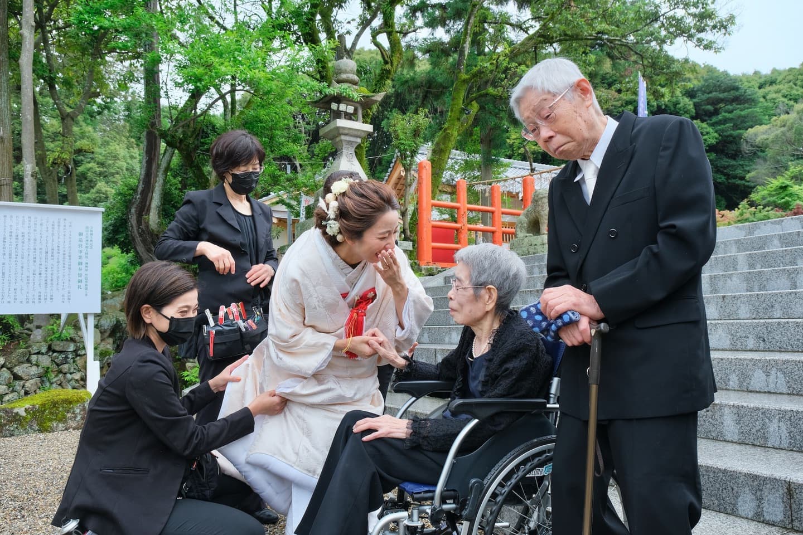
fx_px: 647
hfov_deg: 63.7
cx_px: 402
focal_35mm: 29
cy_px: 268
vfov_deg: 45.0
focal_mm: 19.2
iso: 800
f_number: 7.1
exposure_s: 1/250
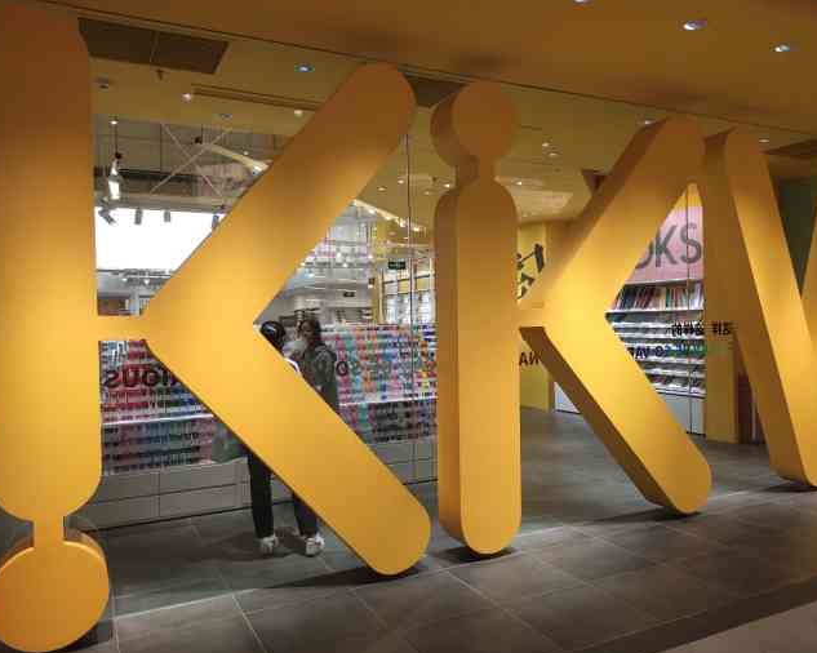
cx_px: 436
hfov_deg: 64.0
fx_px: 653
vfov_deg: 53.2
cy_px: 328
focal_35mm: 27
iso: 177
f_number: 1.79
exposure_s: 1/100
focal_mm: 4.74
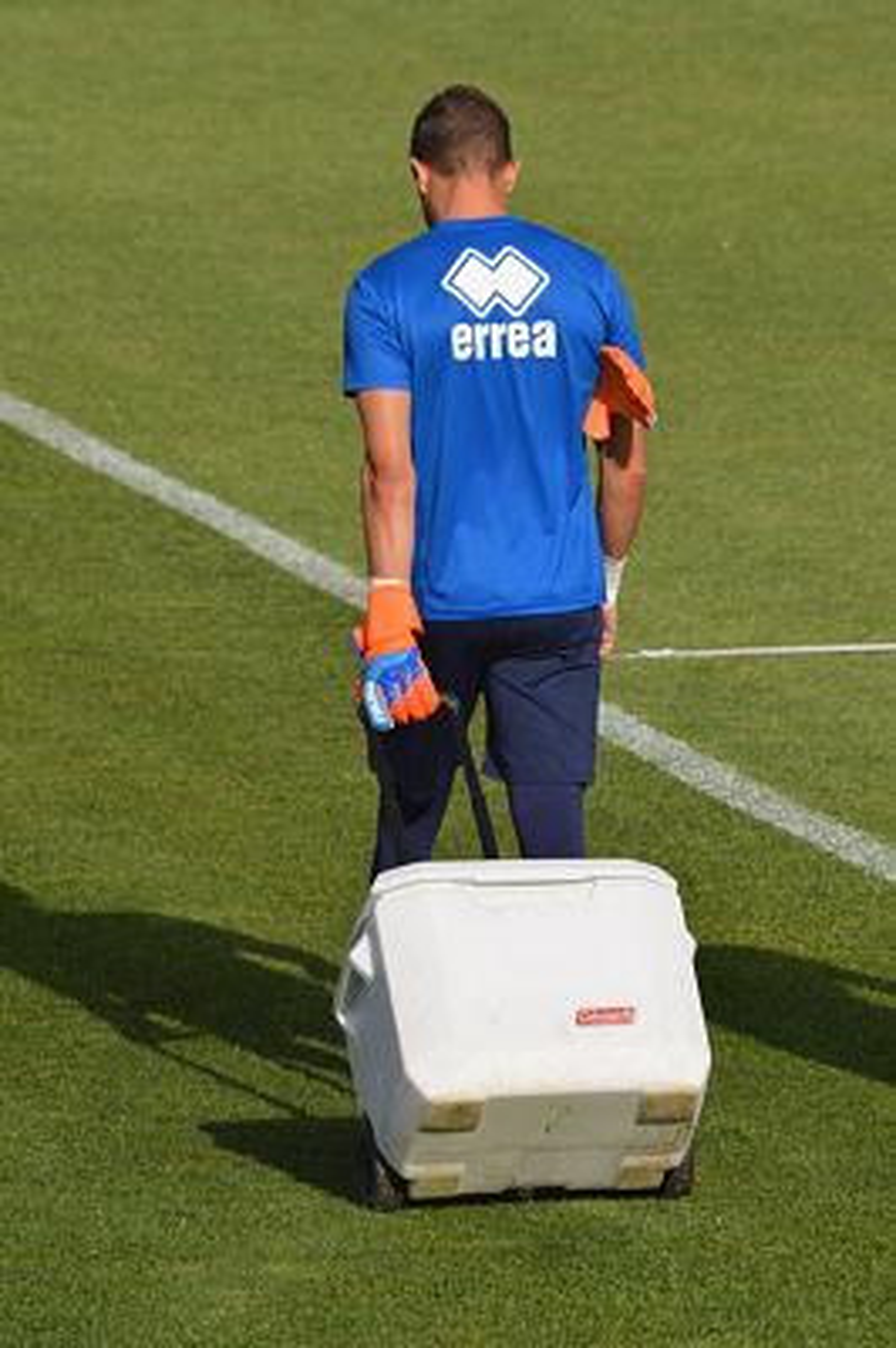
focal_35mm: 450
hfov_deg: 3.0
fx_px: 16828
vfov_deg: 4.6
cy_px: 674
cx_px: 448
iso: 100
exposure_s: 1/200
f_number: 11
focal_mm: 300
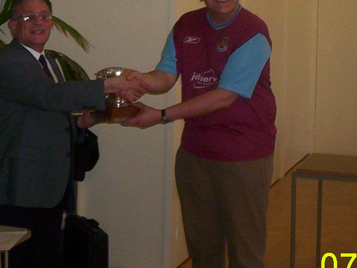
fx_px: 970
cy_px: 17
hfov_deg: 20.8
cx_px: 117
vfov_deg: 15.5
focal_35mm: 94
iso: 140
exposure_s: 1/60
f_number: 4.5
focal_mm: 4.99
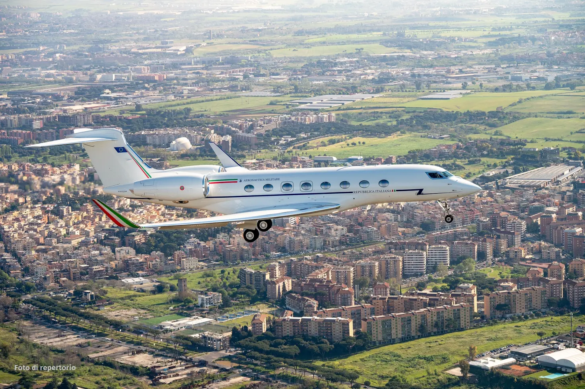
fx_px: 1640
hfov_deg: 20.2
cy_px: 194
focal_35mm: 101
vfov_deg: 13.5
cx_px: 292
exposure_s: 1/800
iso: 200
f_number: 6.3
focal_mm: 101
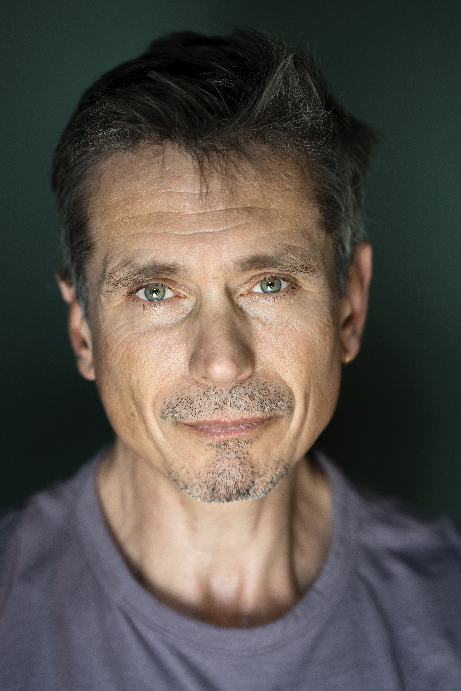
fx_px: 2592
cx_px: 230
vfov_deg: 15.2
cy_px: 346
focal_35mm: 135
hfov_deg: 10.2
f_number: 2.8
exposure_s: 1/400
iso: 320
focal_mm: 135
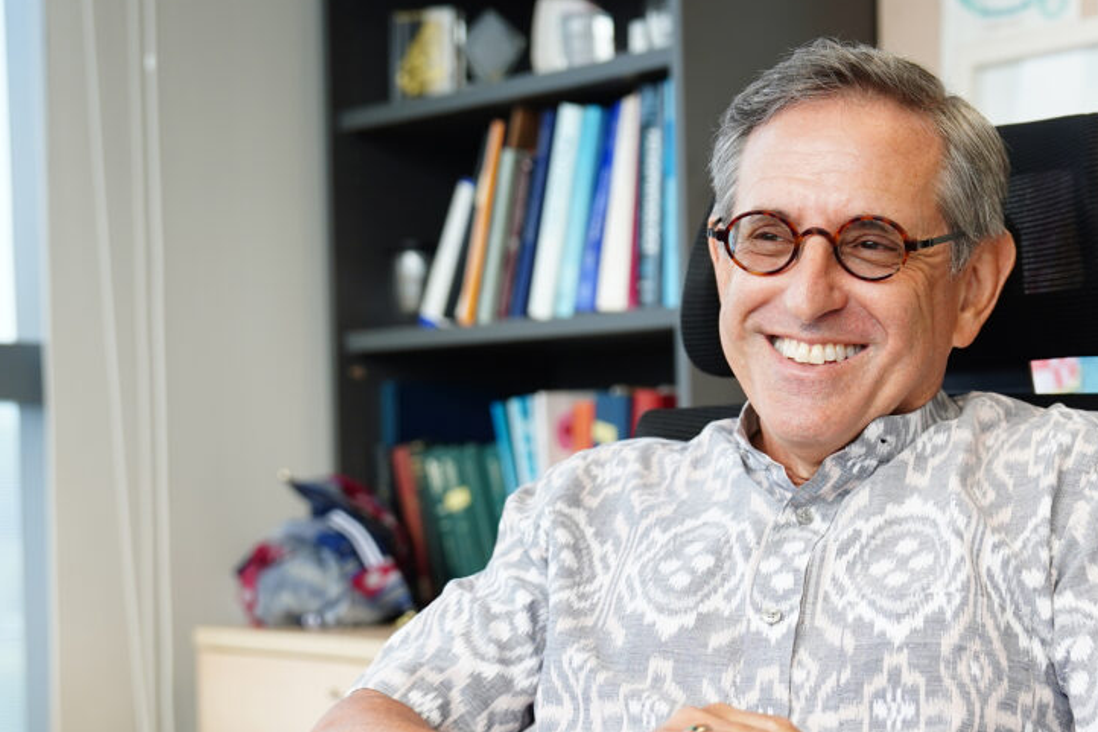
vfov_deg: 20.4
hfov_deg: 30.0
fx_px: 2012
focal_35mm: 66
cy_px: 578
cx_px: 841
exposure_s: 1/160
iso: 320
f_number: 2.8
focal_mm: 38
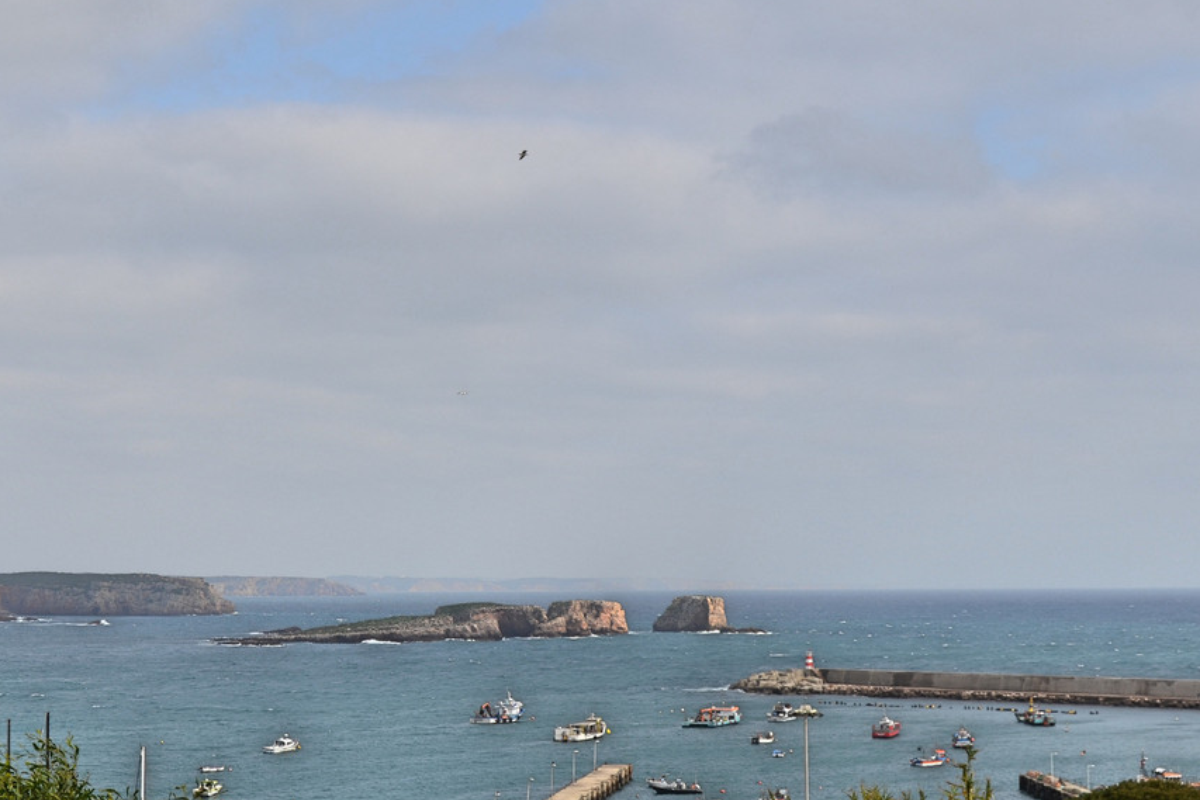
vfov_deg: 19.5
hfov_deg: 28.7
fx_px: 2325
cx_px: 391
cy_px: 436
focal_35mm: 70
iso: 100
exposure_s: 1/250
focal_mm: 31
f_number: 8
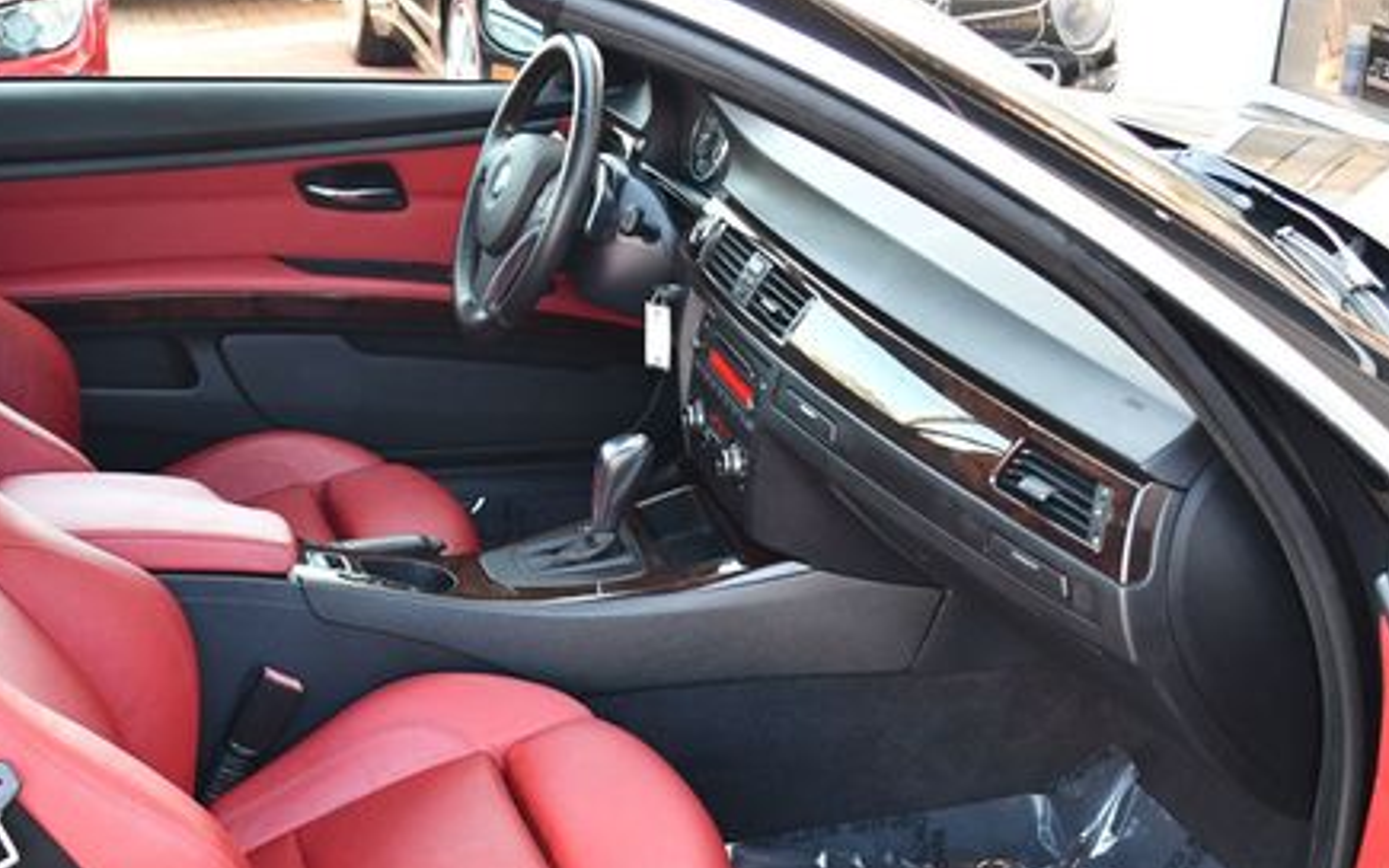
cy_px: 610
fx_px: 2044
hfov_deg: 37.0
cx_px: 437
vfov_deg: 23.8
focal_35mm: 54
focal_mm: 18
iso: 800
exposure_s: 1/160
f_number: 3.5
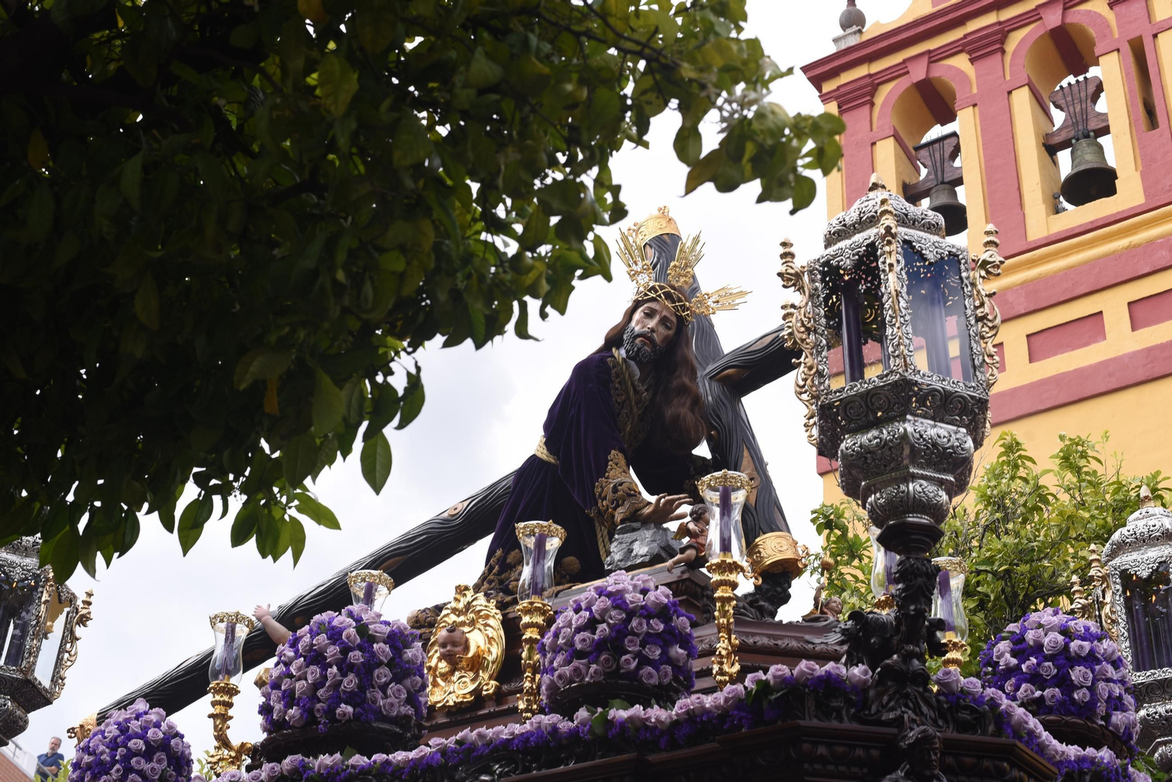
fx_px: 1628
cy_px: 391
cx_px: 586
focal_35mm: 50
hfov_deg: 39.6
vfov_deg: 27.0
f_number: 8
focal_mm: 50
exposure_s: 1/125
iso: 100
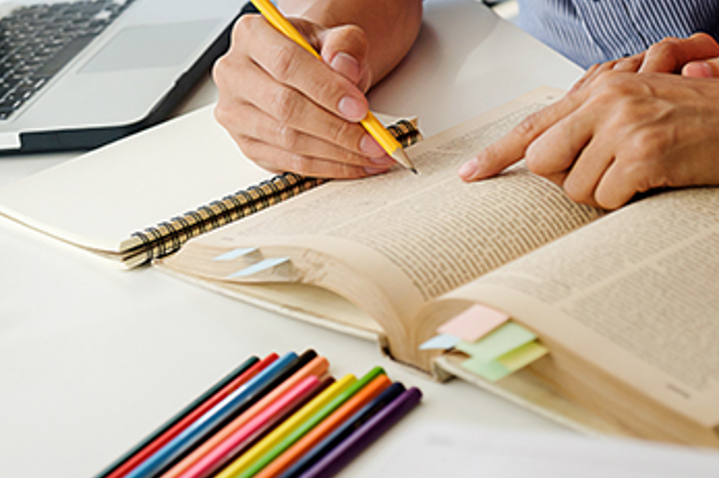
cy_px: 293
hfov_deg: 23.1
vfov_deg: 15.5
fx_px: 1757
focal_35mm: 88
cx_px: 315
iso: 640
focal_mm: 40.7
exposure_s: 1/125
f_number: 4.5
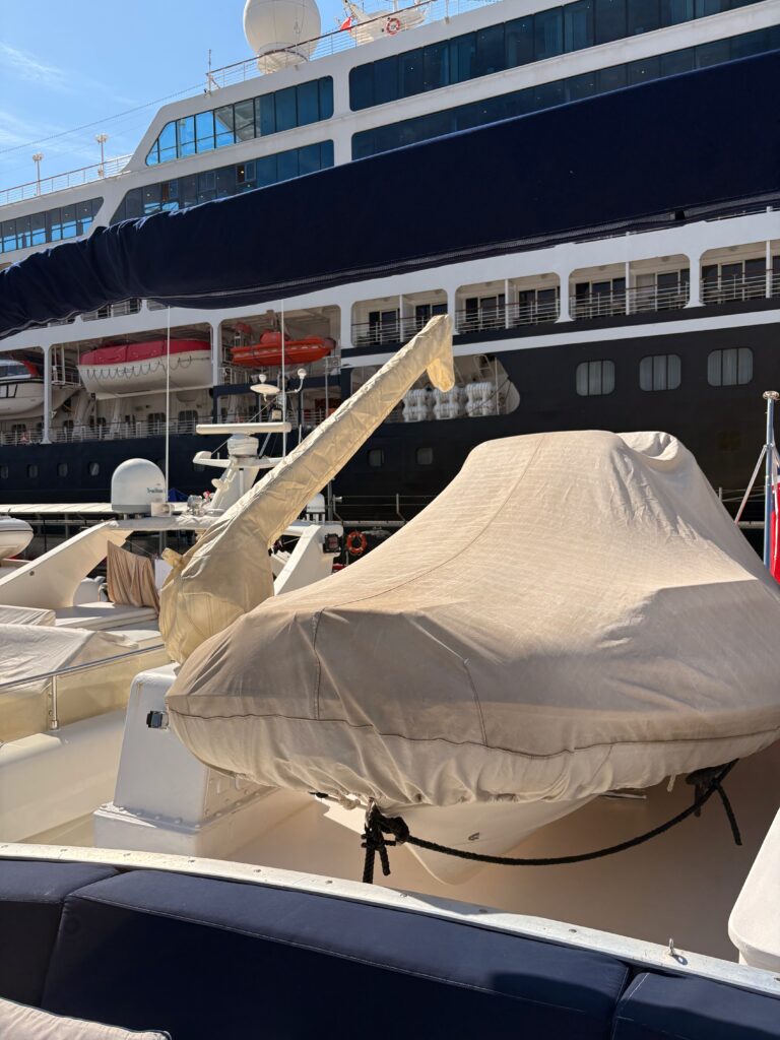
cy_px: 520
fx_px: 781
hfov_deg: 53.1
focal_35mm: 26
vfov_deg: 67.3
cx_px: 390
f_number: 1.6
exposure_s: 1/10101
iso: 64
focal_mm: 5.96
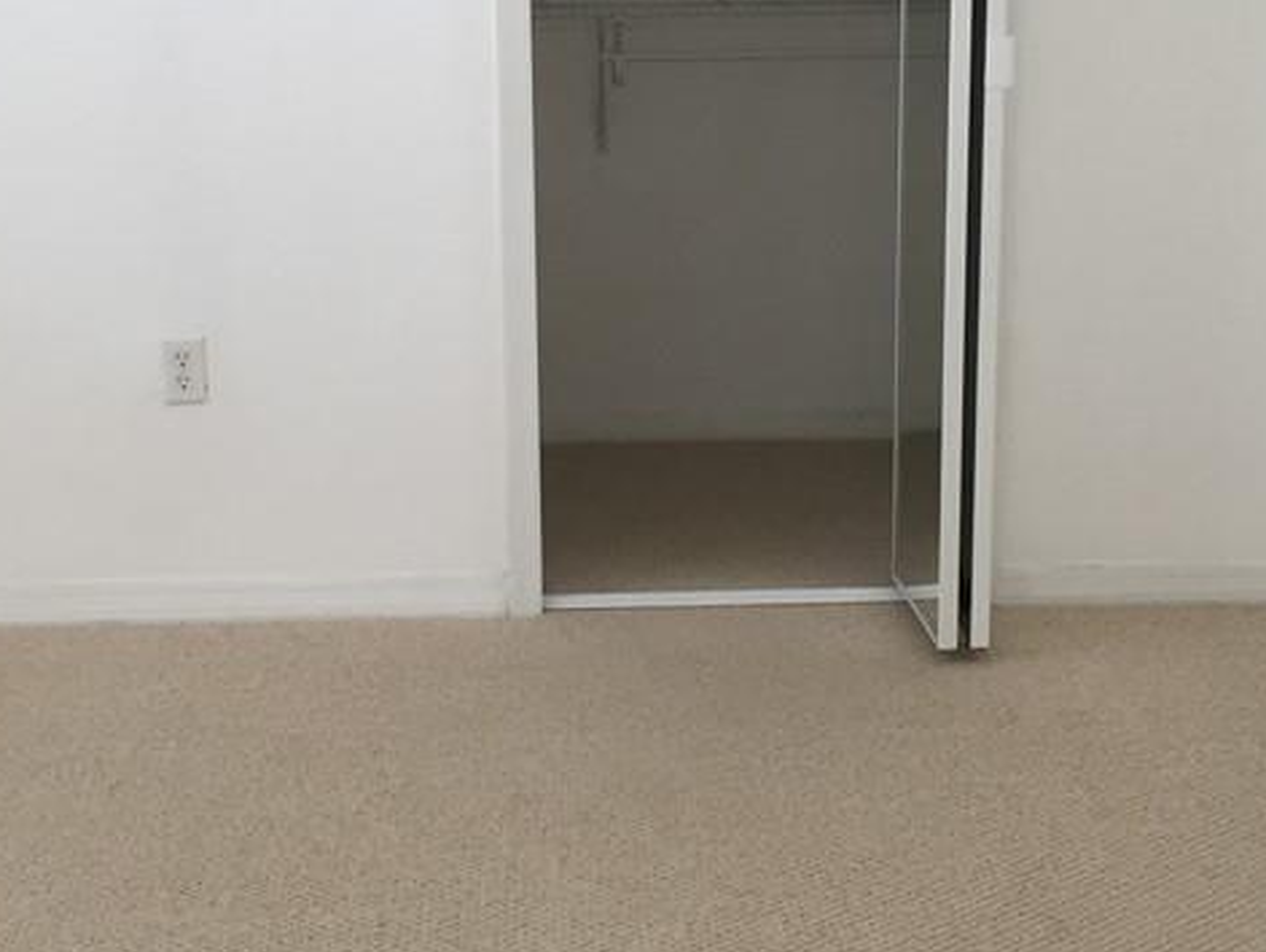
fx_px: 2306
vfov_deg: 23.3
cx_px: 696
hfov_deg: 30.7
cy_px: 406
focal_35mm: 63
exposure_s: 1/30
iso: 64
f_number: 2.2
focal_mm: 4.15
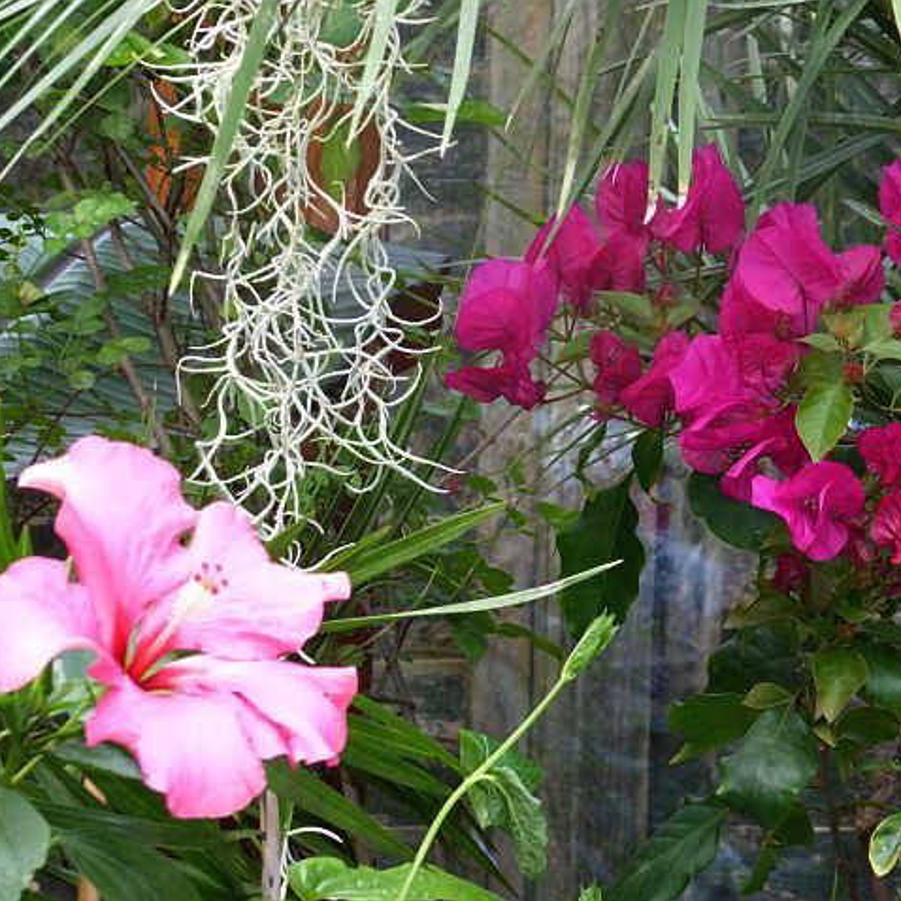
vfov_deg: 7.2
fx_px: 7185
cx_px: 473
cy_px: 450
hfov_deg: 7.2
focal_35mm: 244
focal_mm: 33.2
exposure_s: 1/60
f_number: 5.6
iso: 500
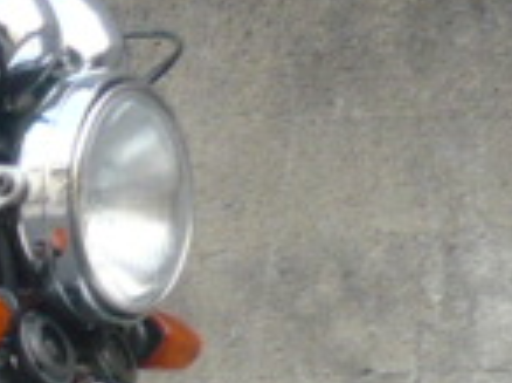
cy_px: 538
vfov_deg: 4.9
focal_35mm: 299
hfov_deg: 6.5
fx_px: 4415
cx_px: -424
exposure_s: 1/30
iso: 125
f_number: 3.5
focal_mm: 7.4
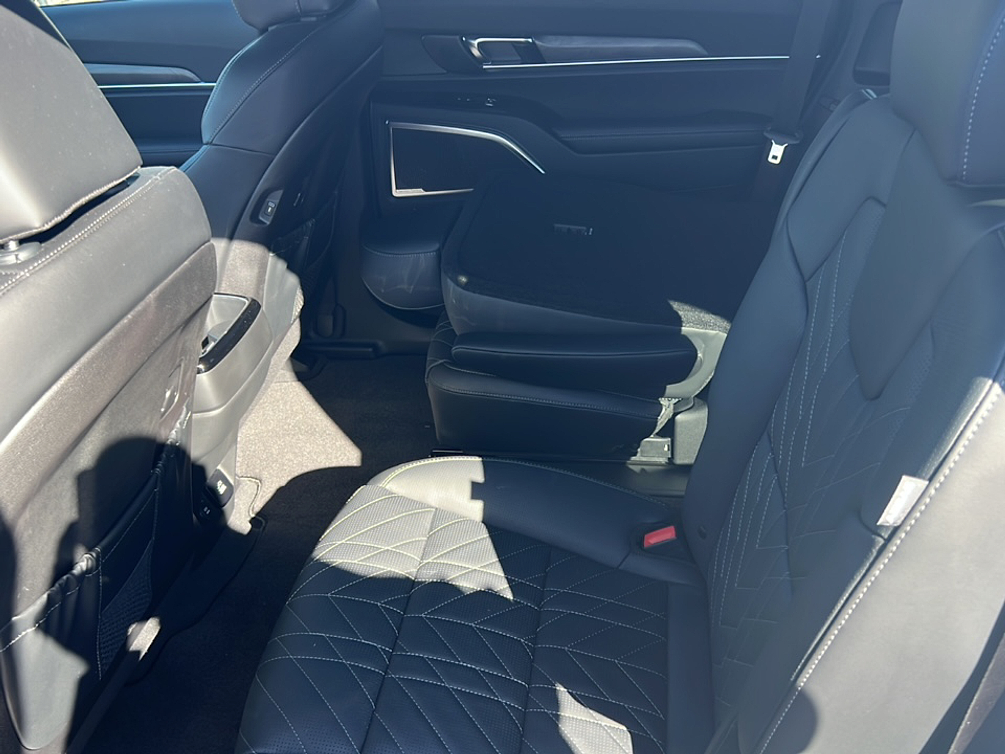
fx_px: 784
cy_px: 377
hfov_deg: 65.3
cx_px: 502
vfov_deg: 51.4
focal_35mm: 27
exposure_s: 1/165
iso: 40
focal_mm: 5.7
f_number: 1.5
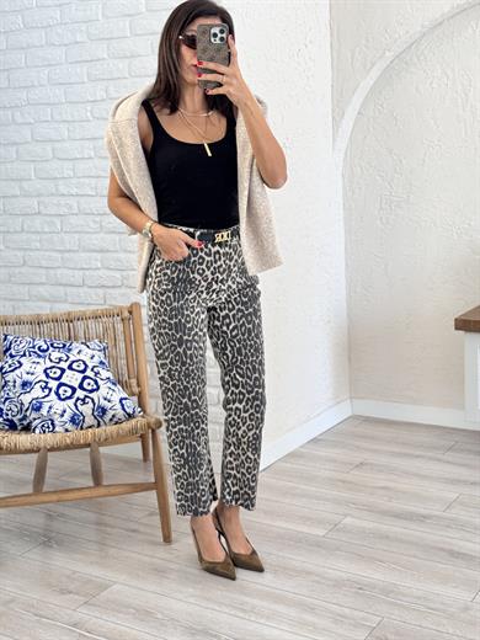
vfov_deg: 39.7
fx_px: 887
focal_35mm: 48
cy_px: 320
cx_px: 240
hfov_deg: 30.3
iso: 80
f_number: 1.78
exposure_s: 1/121
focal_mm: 6.76
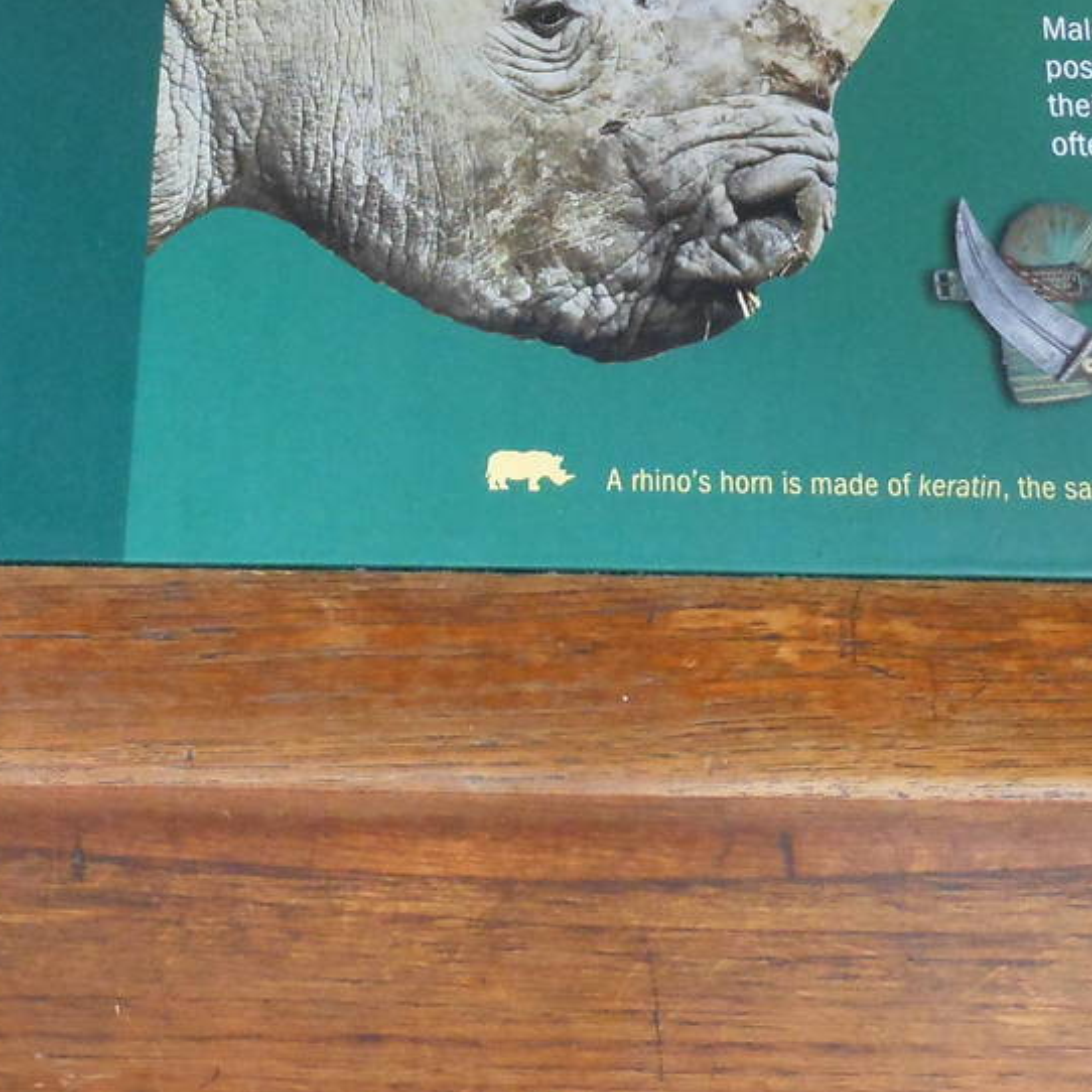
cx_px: 486
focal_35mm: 73
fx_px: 2605
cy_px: 75
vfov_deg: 23.0
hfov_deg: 23.7
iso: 400
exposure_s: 1/20
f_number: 3.7
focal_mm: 5
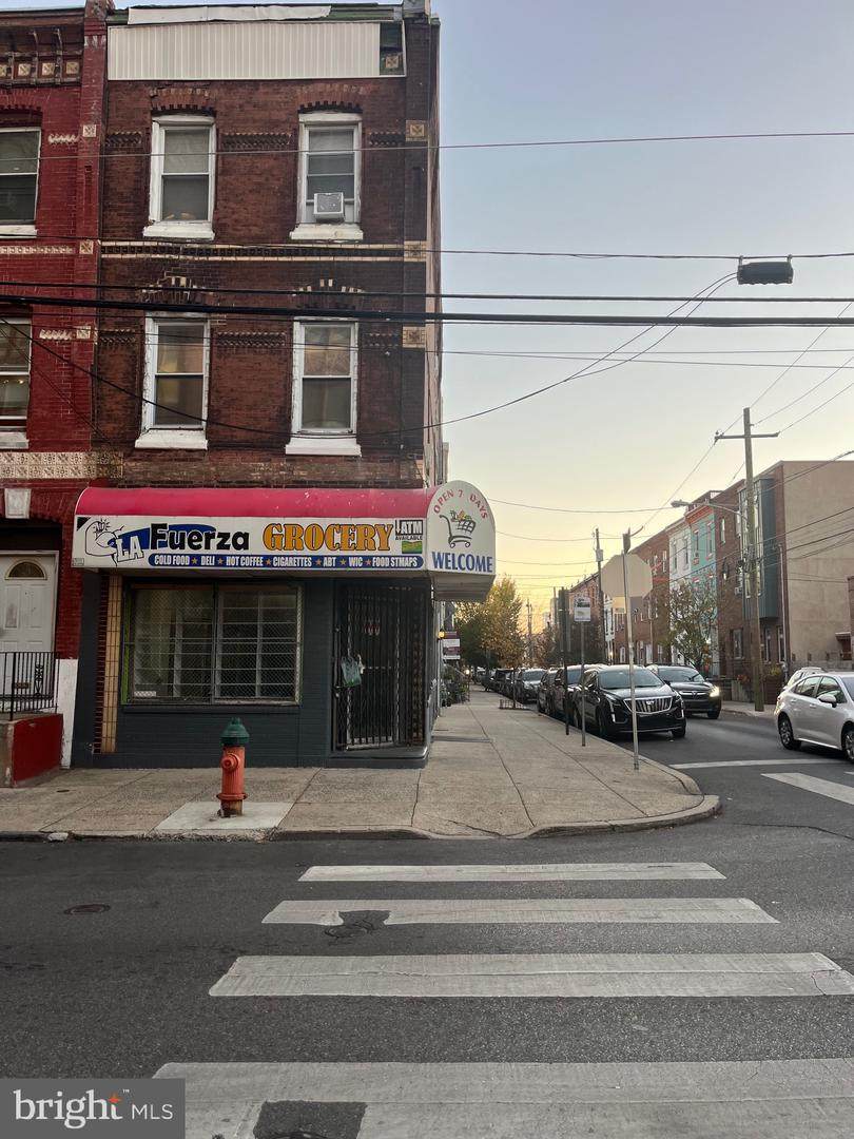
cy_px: 570
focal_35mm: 26
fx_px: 855
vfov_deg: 67.3
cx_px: 427
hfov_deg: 53.1
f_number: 1.6
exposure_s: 1/122
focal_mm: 5.1
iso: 50
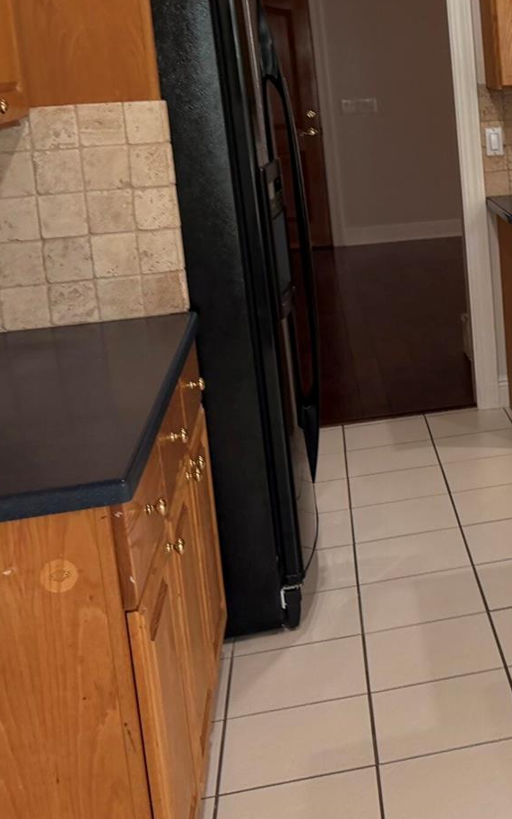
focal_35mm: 57
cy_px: 238
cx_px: 692
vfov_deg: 35.1
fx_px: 1273
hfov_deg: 20.5
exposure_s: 1/121
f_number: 1.78
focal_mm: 6.76
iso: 160
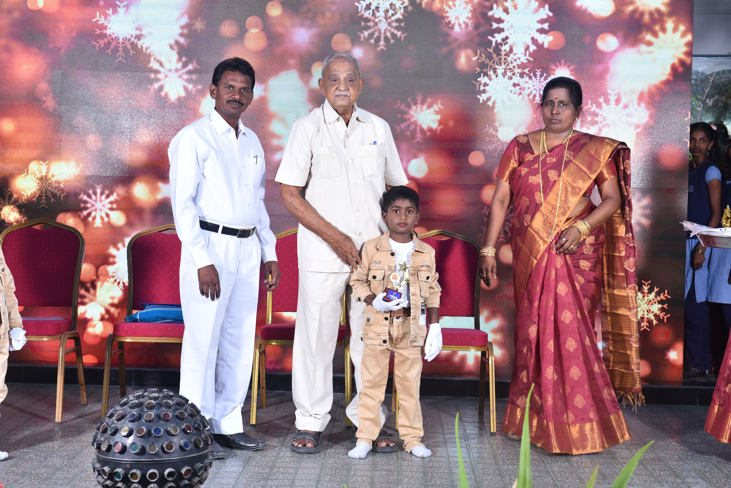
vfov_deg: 21.9
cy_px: 244
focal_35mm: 62
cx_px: 366
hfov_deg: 32.4
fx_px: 1259
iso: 320
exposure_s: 1/125
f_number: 5
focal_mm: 62
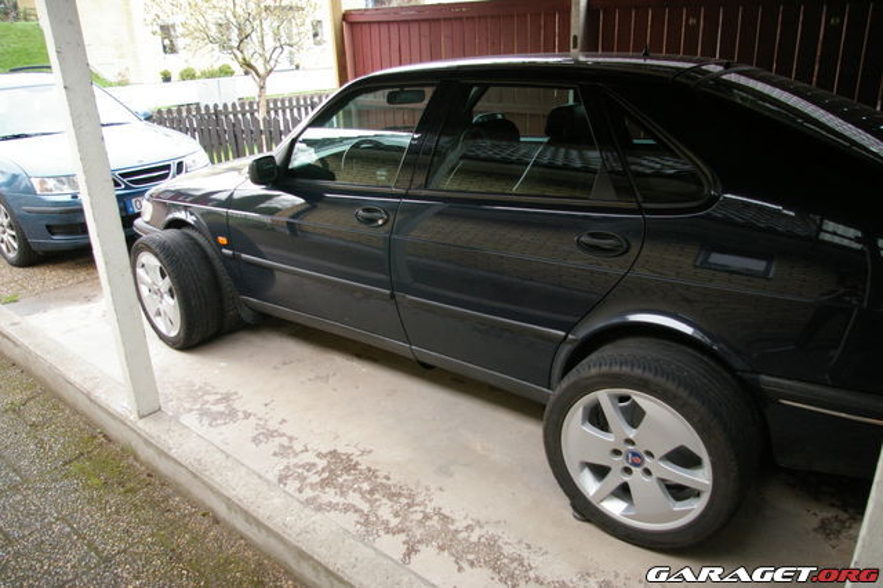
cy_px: 294
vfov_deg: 47.9
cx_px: 442
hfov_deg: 67.4
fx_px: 662
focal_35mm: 27
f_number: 3.5
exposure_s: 1/30
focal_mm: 18
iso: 800
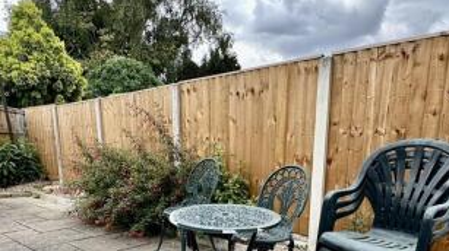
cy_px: 223
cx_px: 227
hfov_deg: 66.1
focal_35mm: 29
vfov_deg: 37.6
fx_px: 345
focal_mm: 2.22
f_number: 2.2
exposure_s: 1/234
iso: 40
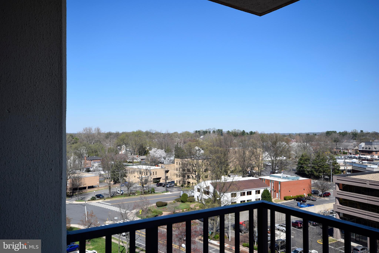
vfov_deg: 43.7
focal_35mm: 30
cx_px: 190
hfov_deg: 61.9
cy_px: 126
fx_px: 316
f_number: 9
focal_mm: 20
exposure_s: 1/320
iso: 200
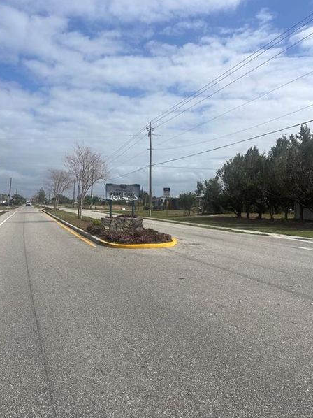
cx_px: 142
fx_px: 350
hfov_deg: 48.1
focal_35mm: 29
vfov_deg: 61.7
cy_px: 210
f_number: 1.6
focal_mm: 4.2
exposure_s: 1/11905
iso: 50
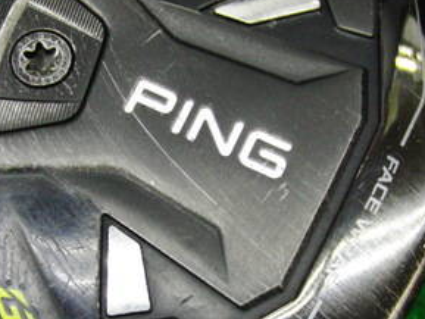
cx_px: 196
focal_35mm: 82
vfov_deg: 18.0
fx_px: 1007
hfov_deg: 23.8
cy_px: 203
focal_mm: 6.42
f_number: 3.6
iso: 400
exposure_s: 1/50
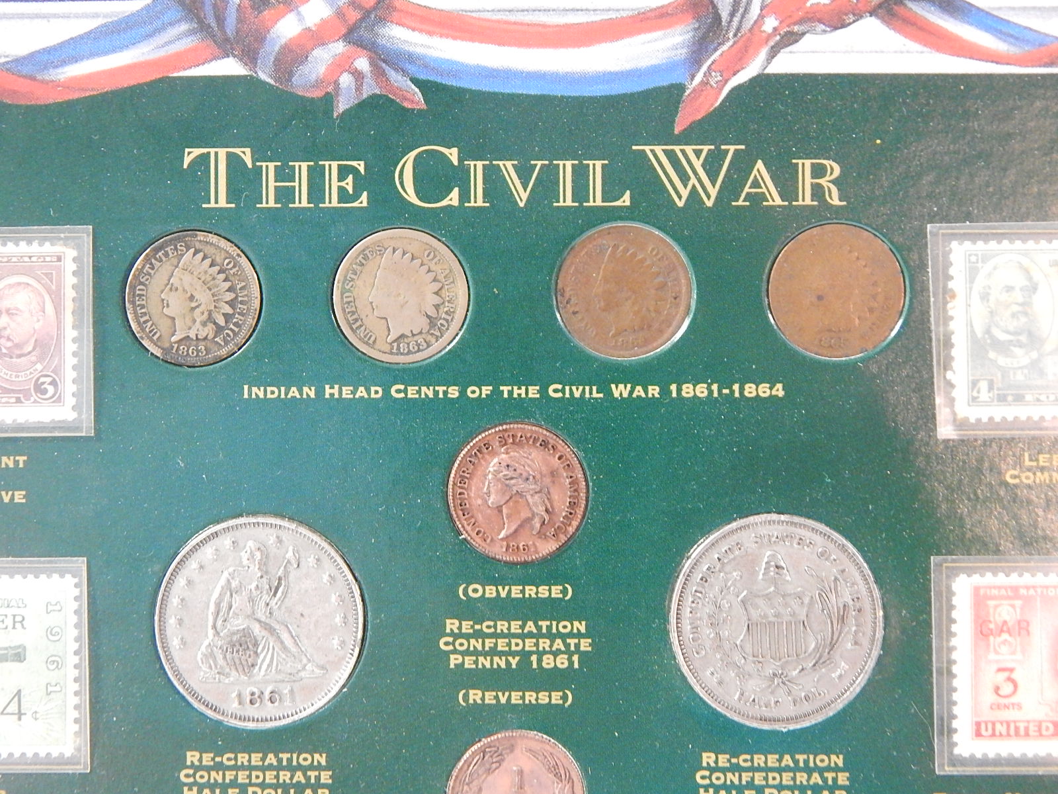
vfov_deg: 27.0
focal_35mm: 54
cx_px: 529
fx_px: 1650
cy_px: 397
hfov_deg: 35.5
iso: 720
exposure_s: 1/8
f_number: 3.8
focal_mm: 9.7
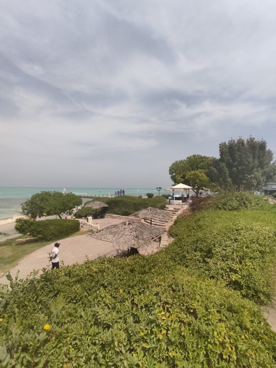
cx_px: 138
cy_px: 184
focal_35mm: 15
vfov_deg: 98.2
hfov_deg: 81.7
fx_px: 159
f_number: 2.2
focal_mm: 1.6
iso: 51
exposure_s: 1/1591
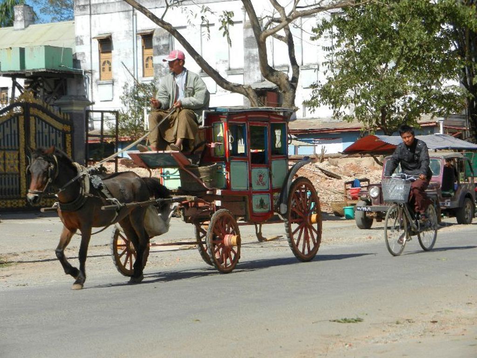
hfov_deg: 18.5
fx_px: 1461
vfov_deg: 14.0
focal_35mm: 106
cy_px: 179
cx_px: 238
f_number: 5
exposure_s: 1/800
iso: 160
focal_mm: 19.1
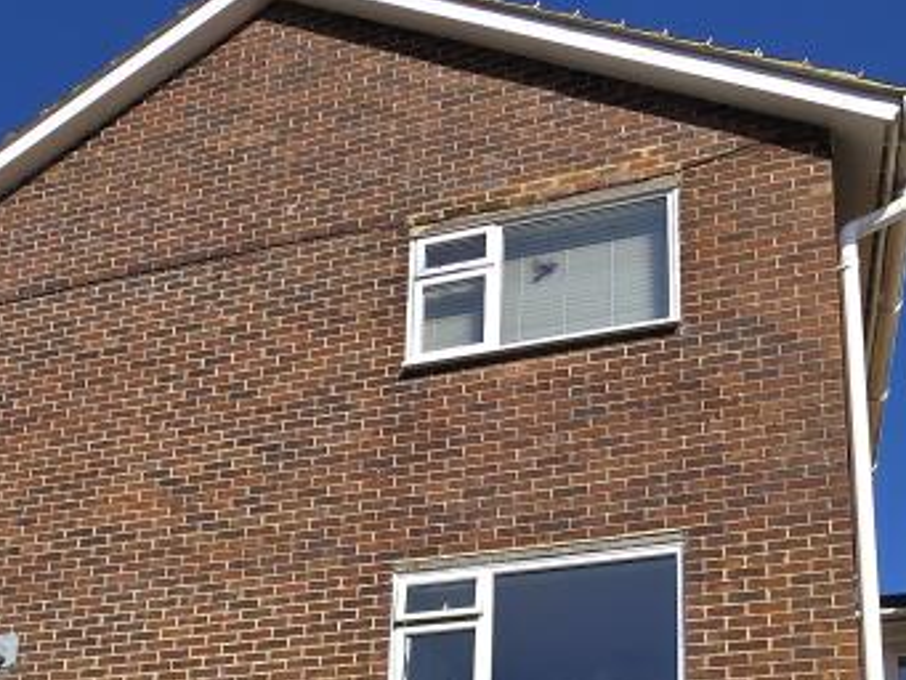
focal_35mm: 39
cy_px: 869
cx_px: 484
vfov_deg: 29.9
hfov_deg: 47.8
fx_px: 1021
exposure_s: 1/1339
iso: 25
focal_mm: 1.7
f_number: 2.2
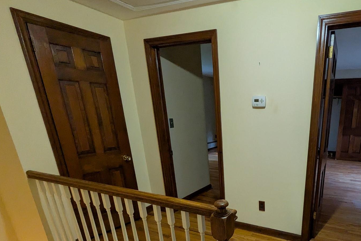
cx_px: 257
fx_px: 221
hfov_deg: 74.6
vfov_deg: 54.4
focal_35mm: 22
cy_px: 182
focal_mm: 1.83
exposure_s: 1/33.3
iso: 255
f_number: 2.2
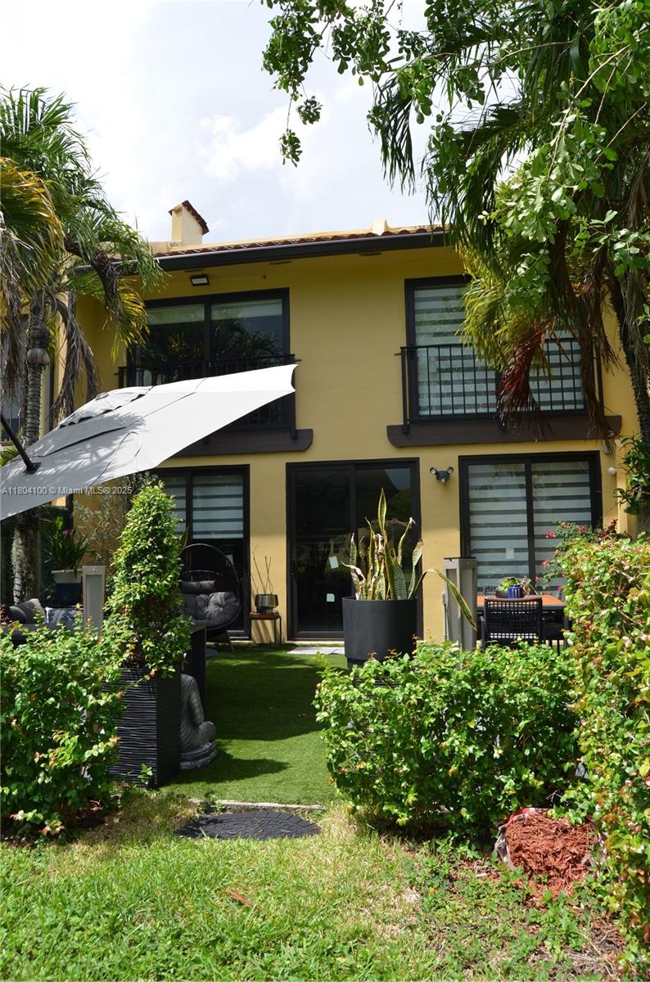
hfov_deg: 47.7
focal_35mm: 27
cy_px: 491
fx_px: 735
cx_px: 325
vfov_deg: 67.5
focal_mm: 18
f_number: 8
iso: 140
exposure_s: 1/250
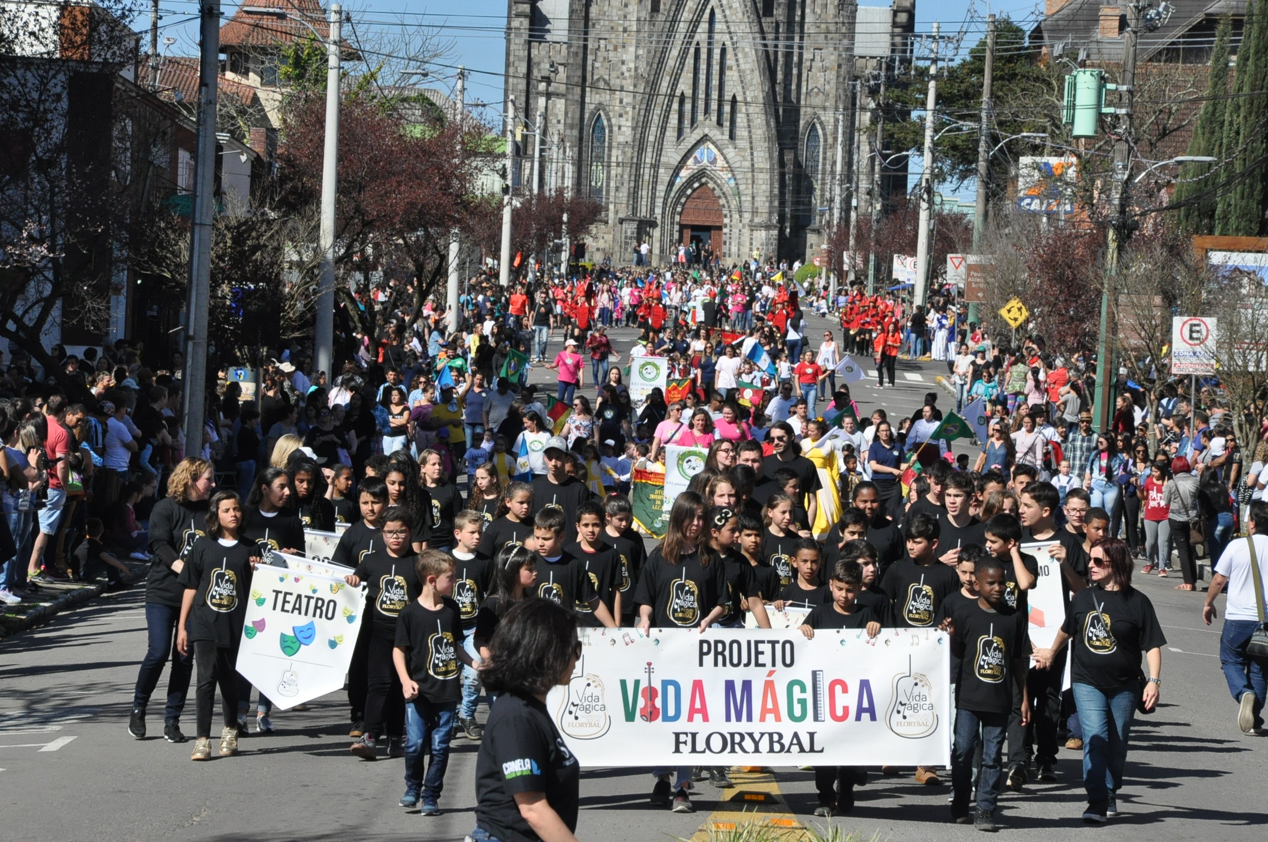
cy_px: 421
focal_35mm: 138
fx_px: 4855
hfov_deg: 14.9
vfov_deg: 9.9
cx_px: 634
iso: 1250
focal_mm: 92
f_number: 11
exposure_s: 1/2000
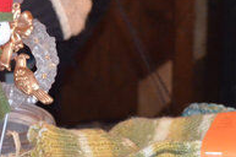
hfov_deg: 14.5
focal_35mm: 140
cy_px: -161
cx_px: 17
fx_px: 916
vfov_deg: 9.2
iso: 3200
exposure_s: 1/60
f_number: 3.5
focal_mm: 18
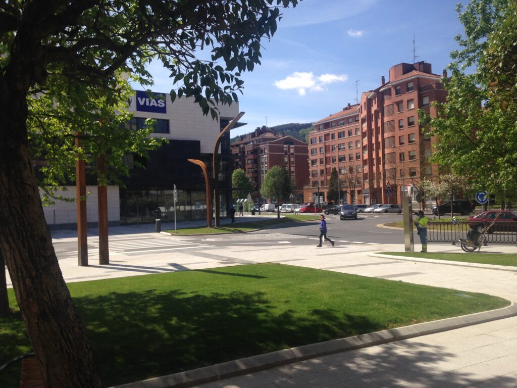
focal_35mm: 33
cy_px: 194
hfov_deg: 55.4
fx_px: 493
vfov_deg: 42.9
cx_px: 258
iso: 50
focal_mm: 4.12
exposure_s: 1/1748
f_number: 2.4
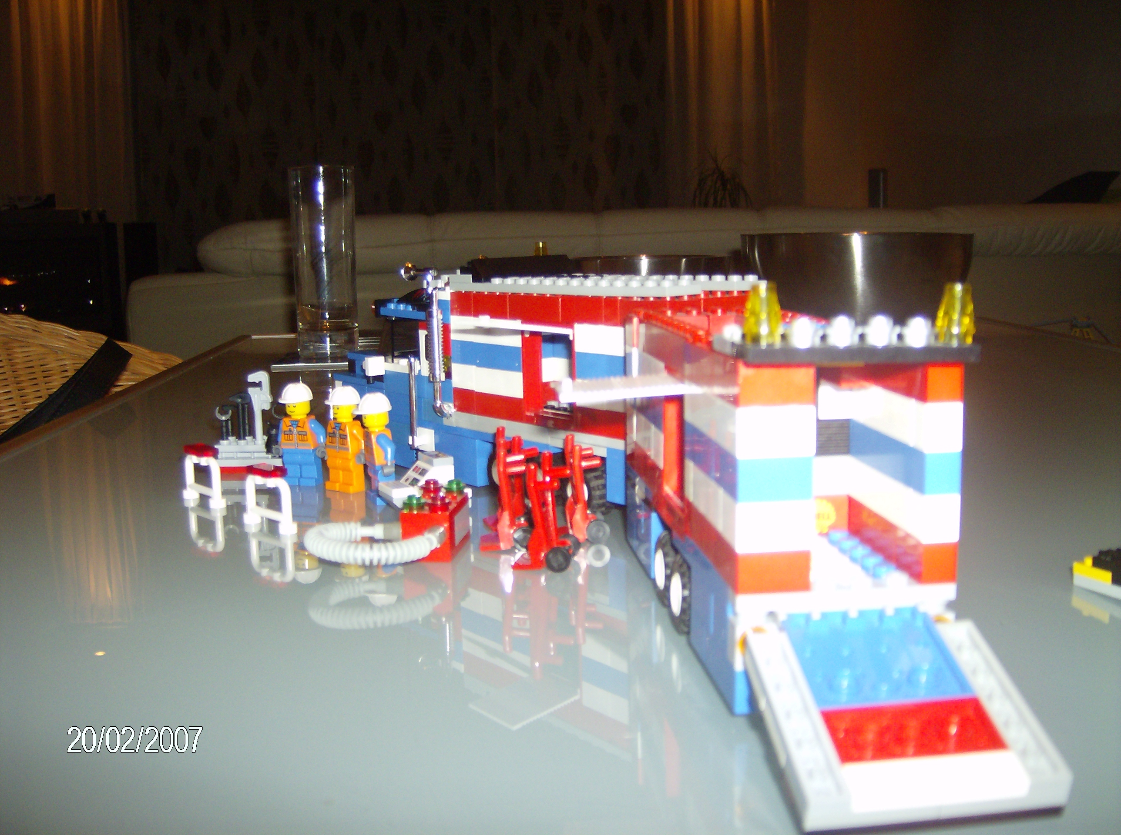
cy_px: 418
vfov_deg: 39.5
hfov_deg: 51.5
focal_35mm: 36
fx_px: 1163
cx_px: 560
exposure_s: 1/60
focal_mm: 6
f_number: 2.8
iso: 200
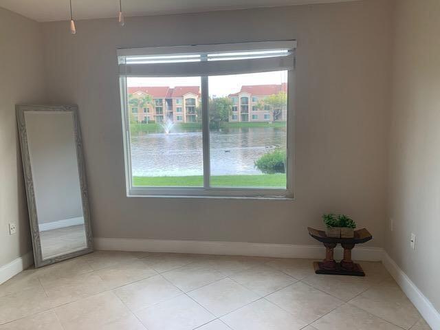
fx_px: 330
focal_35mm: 26
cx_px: 220
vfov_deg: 53.1
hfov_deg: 67.3
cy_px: 165
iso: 64
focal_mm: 4.25
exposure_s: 1/120
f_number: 1.8
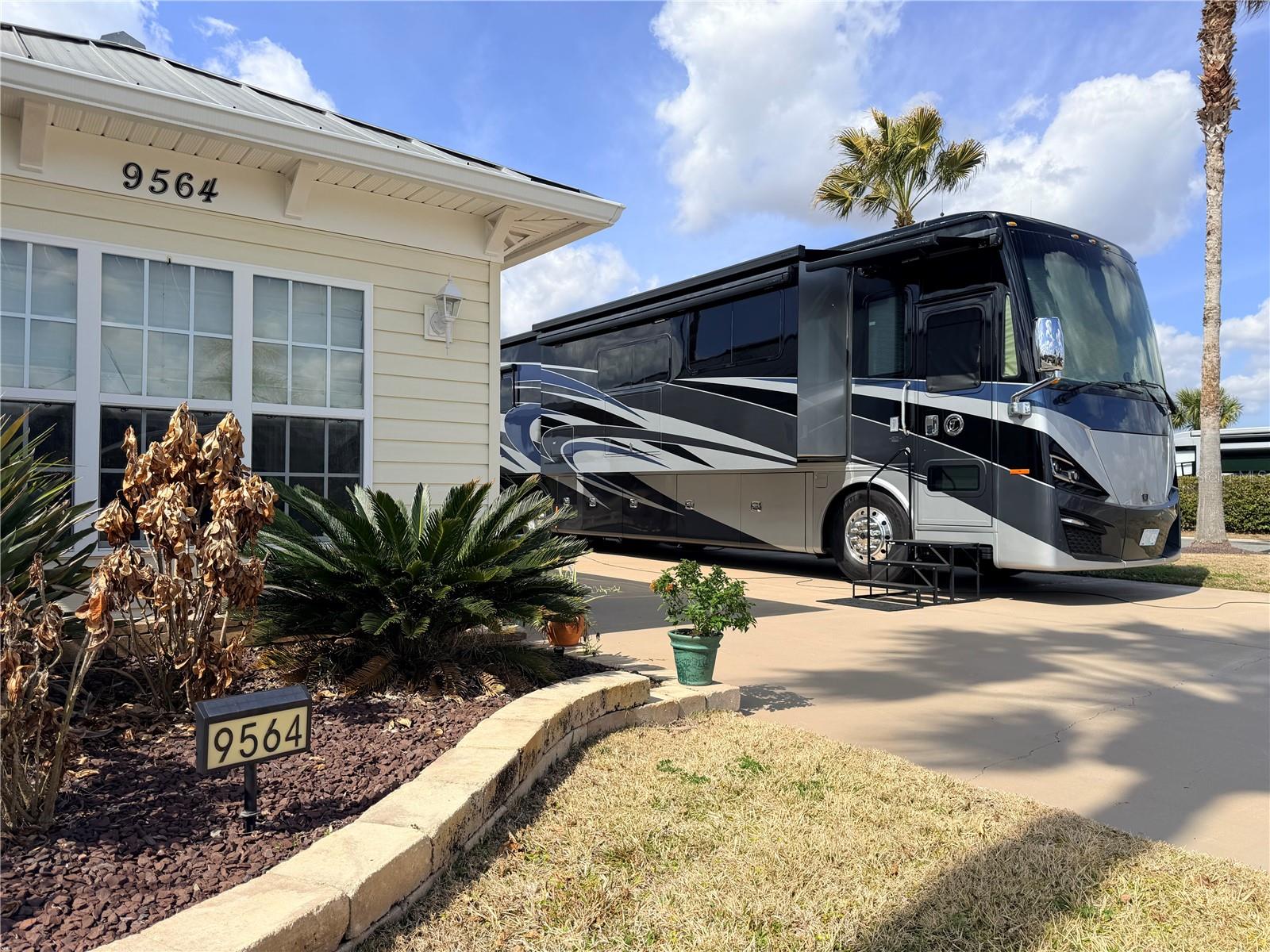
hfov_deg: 71.6
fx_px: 881
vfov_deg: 56.8
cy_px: 476
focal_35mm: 24
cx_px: 635
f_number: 1.78
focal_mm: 6.76
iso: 80
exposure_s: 1/5319
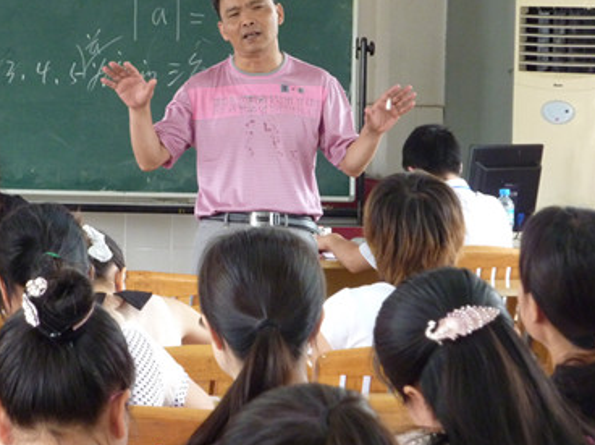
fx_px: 2987
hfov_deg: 11.4
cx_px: 207
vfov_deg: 8.5
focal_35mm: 174
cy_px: 181
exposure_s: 1/20
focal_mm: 21
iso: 400
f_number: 4.4
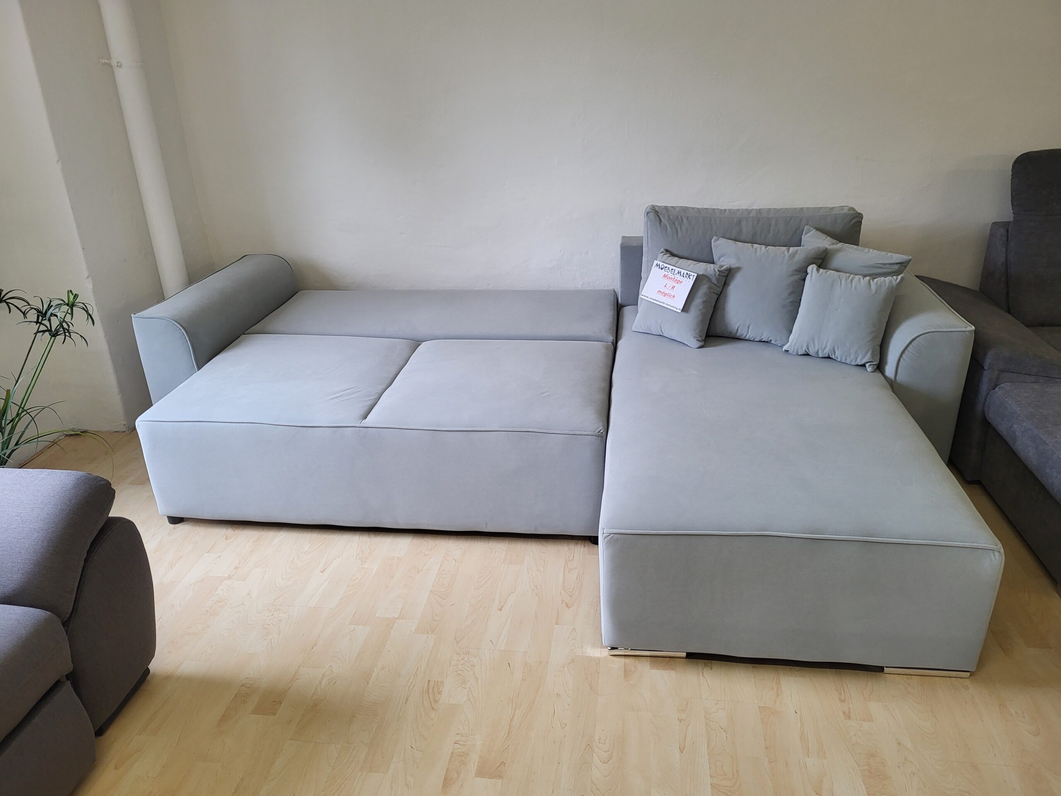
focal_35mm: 26
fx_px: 797
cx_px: 530
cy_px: 398
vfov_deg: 53.1
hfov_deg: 67.3
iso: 200
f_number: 1.8
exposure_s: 1/50
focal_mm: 5.4
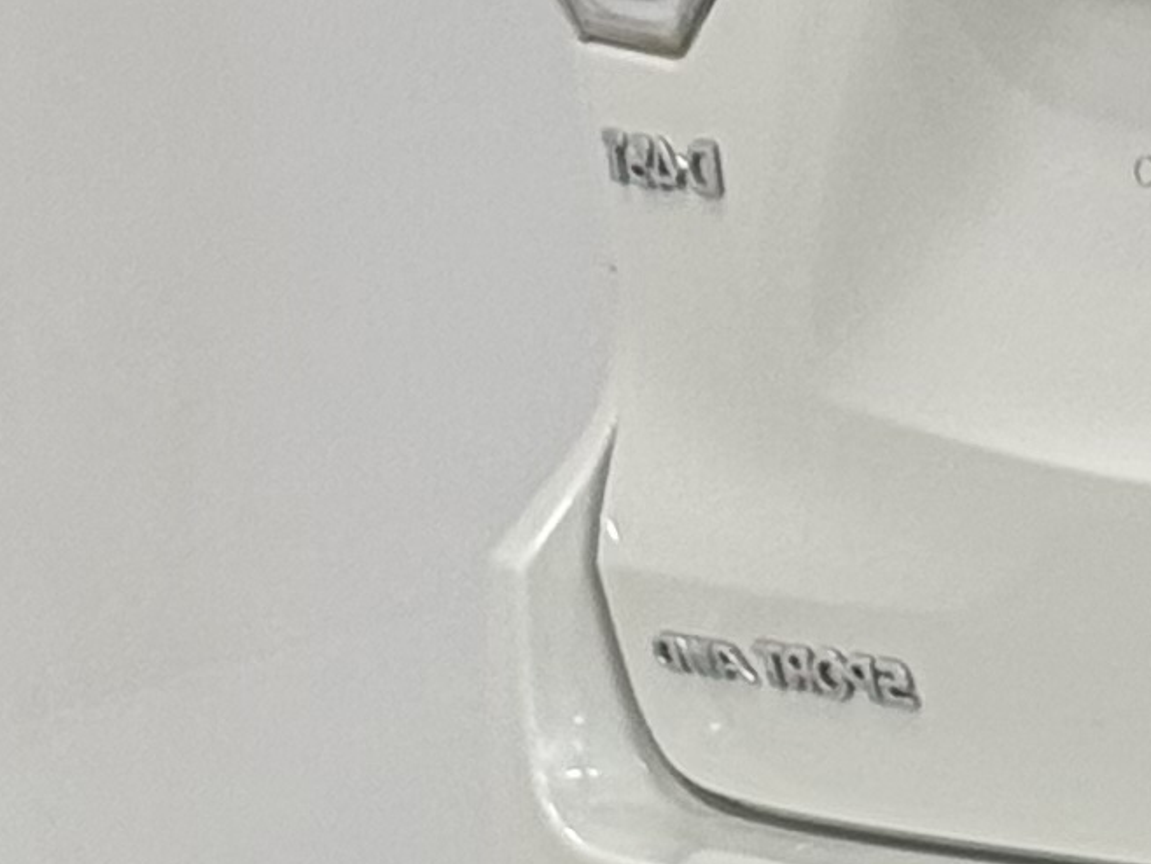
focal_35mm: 294
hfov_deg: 6.2
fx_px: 9779
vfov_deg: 5.1
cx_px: 3444
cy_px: 677
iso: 100
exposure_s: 1/100
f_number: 1.78
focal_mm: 6.76
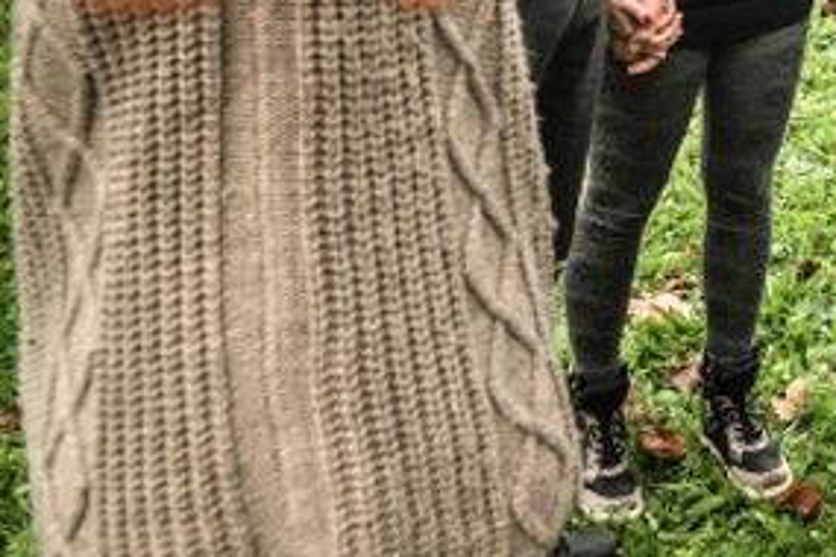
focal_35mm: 56
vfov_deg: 21.7
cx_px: 1165
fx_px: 1300
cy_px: -174
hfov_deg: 27.7
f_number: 4
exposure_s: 1/800
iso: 320
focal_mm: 16
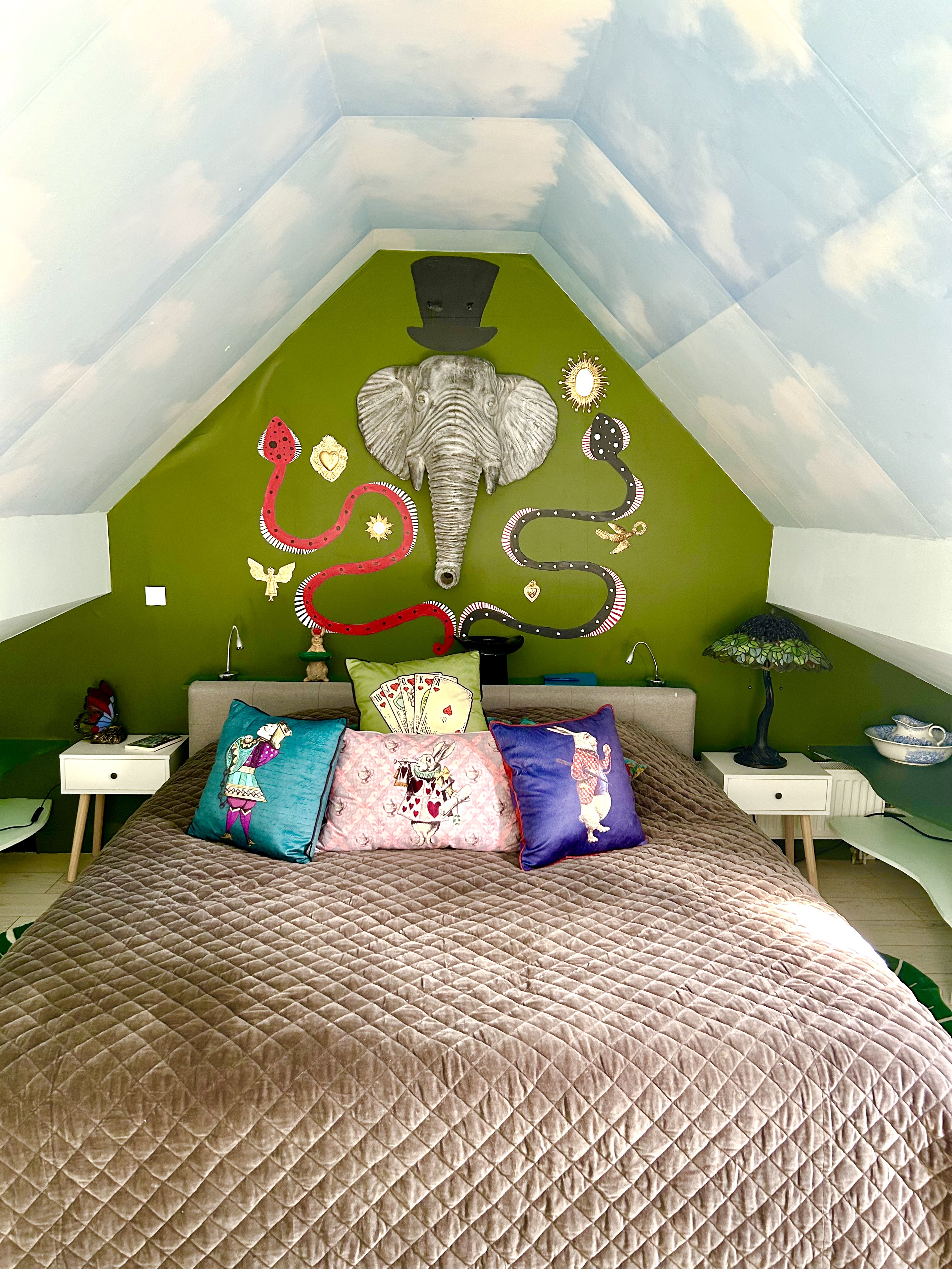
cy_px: 634
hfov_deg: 53.1
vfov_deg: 67.3
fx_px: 953
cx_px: 476
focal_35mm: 26
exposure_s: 1/60
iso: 200
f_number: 1.5
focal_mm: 5.7
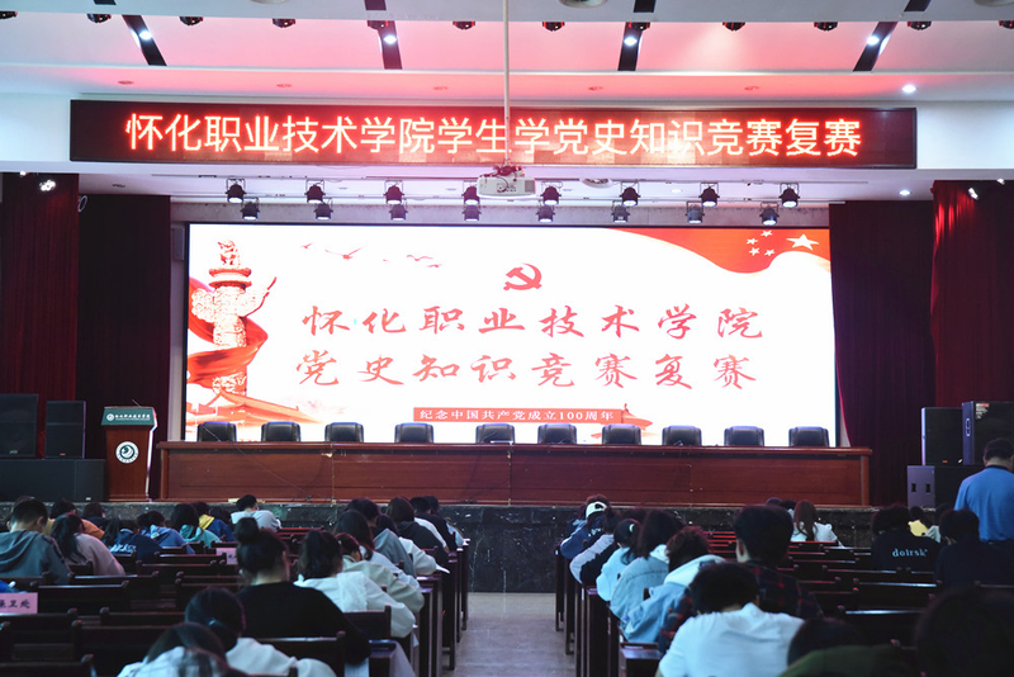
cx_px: 507
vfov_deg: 21.9
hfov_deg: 32.4
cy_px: 338
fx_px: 1747
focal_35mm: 62
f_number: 5
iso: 6400
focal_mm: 62
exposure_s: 1/200
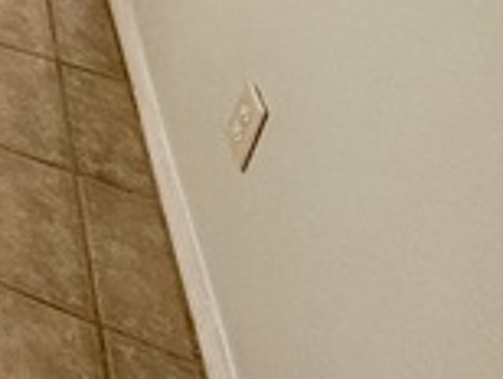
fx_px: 844
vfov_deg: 18.4
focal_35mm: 58
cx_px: -516
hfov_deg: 18.9
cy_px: -346
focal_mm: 2.22
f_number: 2.2
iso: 80
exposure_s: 1/120
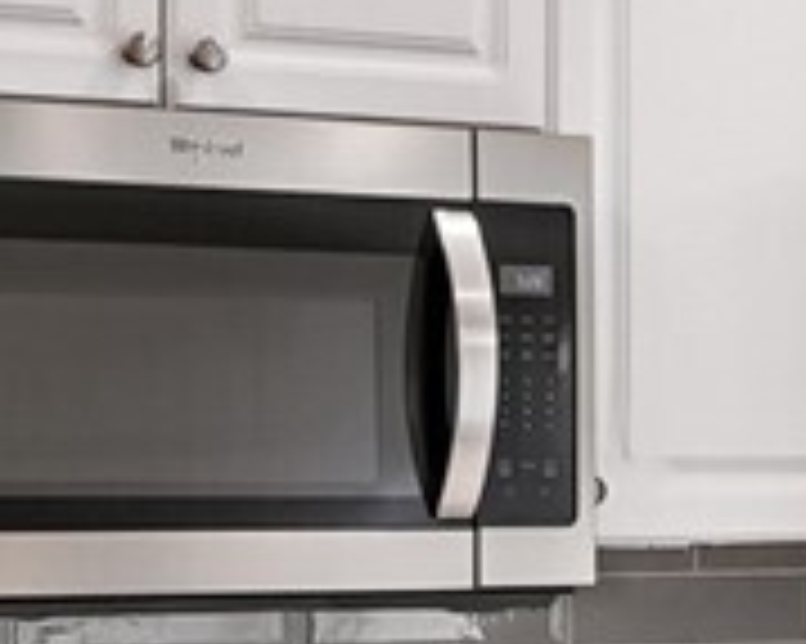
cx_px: 786
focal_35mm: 142
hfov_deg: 13.4
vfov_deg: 10.8
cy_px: 649
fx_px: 3385
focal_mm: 16
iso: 200
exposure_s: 1/4
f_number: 7.1
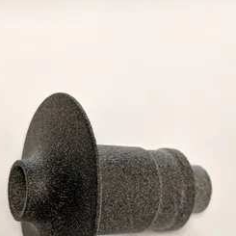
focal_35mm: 61
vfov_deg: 28.0
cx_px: 123
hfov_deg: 28.2
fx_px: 471
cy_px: 159
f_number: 1.8
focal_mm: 4.44
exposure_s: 1/60
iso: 485
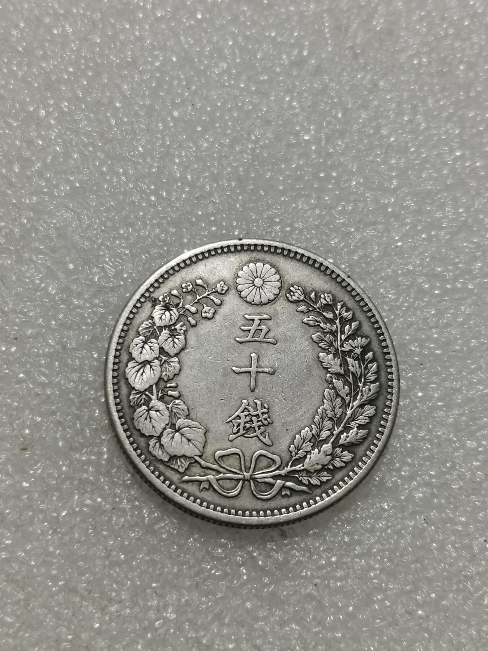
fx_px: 1071
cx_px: 244
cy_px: 326
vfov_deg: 33.8
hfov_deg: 25.7
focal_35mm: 57
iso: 64
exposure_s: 1/100
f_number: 1.8
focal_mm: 5.58
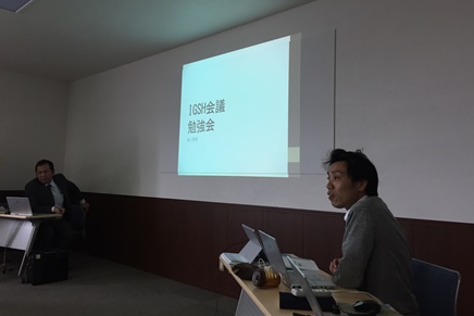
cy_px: 141
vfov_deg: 42.3
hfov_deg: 60.3
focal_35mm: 31
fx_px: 408
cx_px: 240
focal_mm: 4.15
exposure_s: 1/30
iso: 40
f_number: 2.2
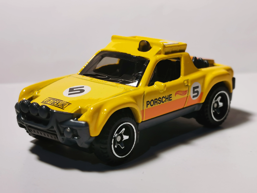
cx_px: 128
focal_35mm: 82
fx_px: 609
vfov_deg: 18.0
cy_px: 96
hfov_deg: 23.8
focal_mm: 5.58
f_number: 1.8
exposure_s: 1/100
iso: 50
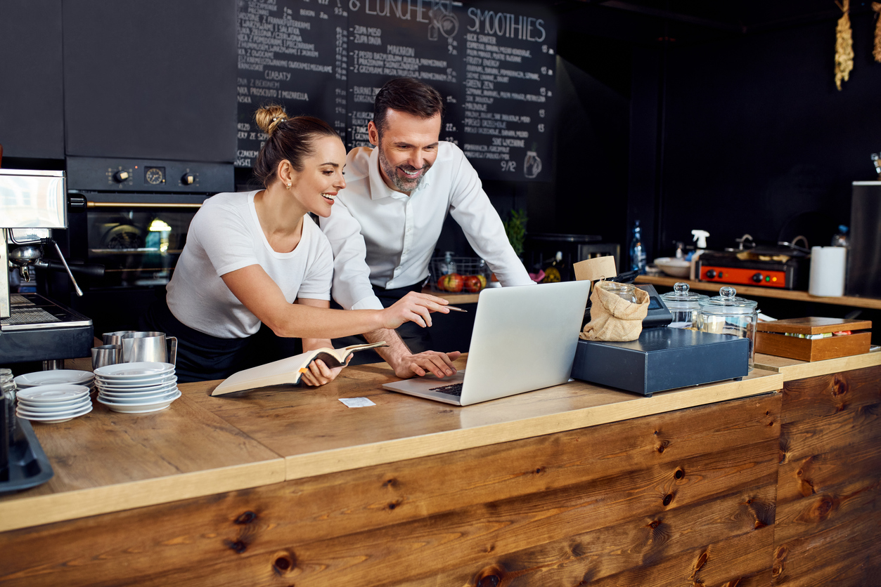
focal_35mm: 35
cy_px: 294
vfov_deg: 37.9
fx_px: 857
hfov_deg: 54.4
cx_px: 440
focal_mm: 35
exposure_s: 1/80
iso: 640
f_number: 2.8
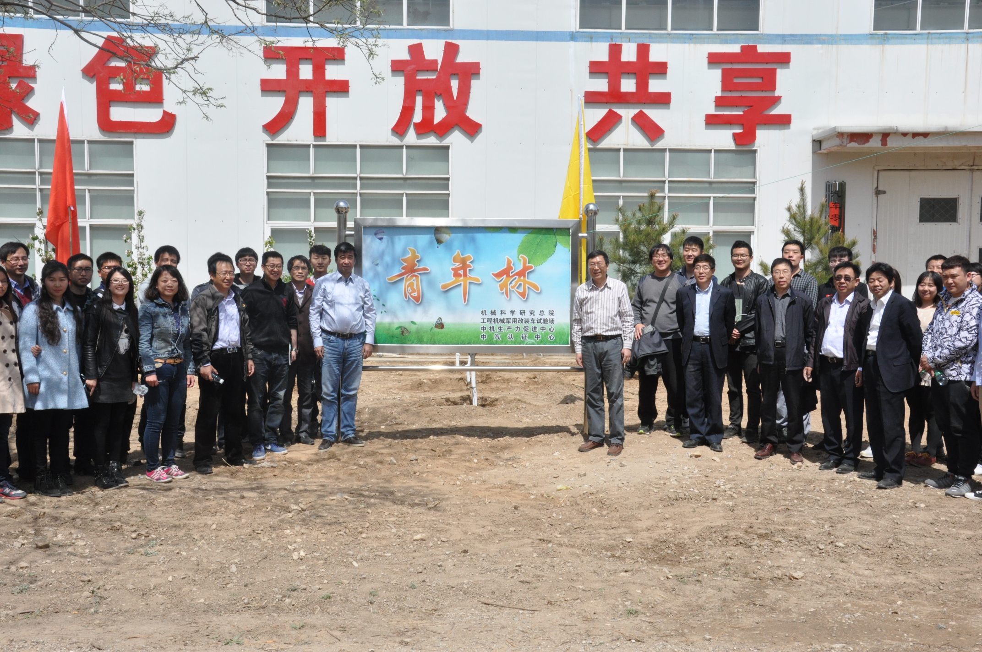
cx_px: 491
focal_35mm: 42
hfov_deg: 46.4
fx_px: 1144
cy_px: 326
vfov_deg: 31.8
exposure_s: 1/640
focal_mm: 28
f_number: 13
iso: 800
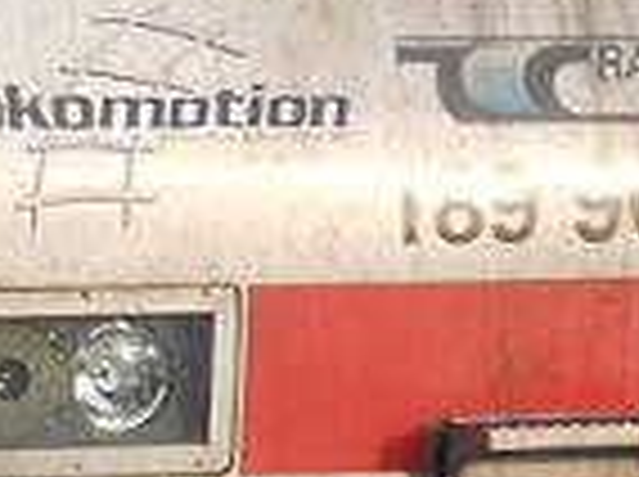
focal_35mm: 398
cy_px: 220
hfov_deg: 4.9
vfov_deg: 3.7
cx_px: -340
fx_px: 7335
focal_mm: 9.8
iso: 80
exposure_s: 1/80
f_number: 4.8
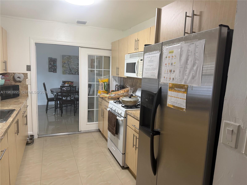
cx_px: 124
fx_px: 171
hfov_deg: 71.6
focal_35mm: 24
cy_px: 92
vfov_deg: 56.8
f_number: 1.78
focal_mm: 6.76
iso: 160
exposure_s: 1/60
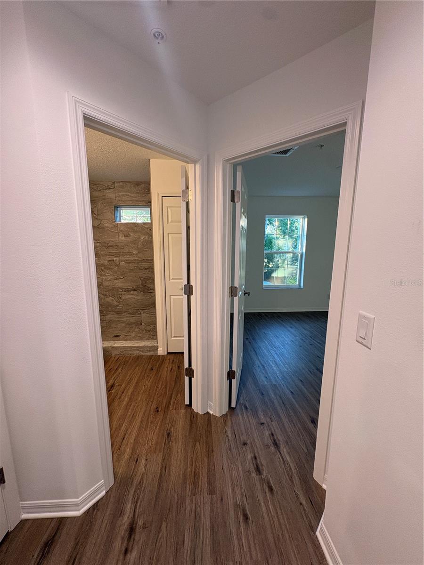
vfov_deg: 102.1
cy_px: 282
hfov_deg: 85.7
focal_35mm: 14
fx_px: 229
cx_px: 212
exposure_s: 1/60
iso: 125
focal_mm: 2.22
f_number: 2.2
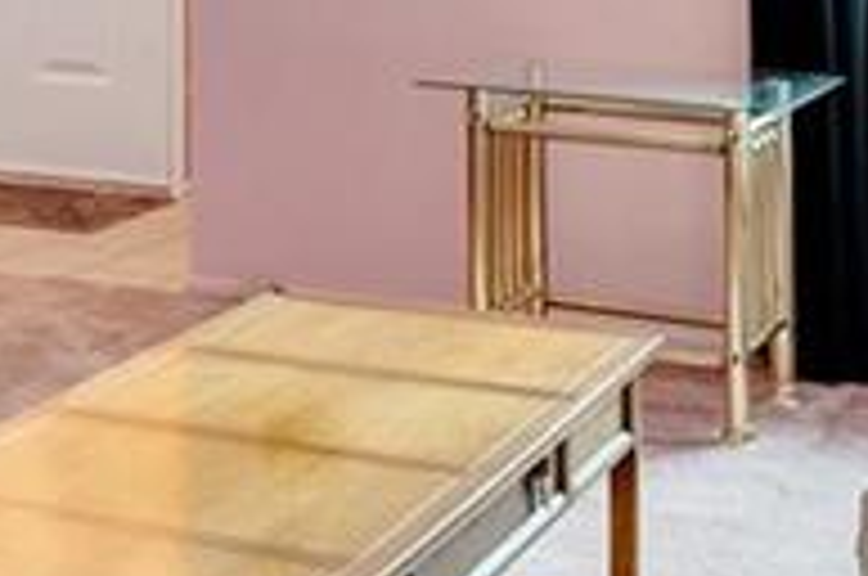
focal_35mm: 106
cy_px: -281
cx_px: -337
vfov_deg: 12.3
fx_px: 2552
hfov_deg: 17.8
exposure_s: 1/30
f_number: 8
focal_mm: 20
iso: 320
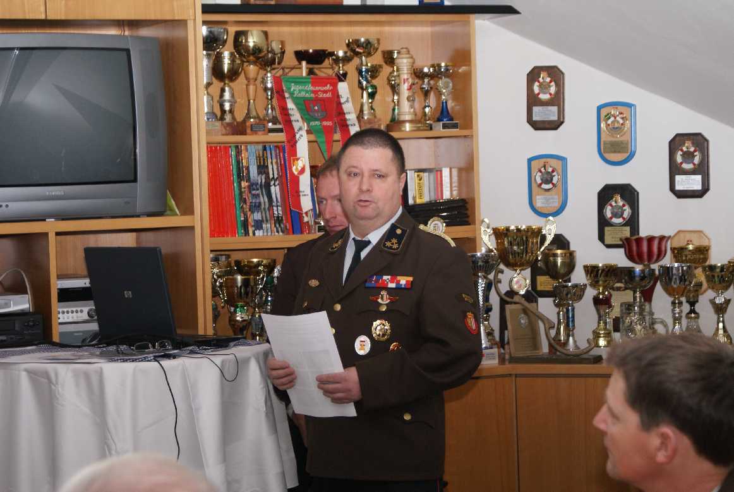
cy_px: 246
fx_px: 2144
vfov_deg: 13.1
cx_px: 367
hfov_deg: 19.4
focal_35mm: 105
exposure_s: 1/125
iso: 400
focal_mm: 70
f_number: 5.6
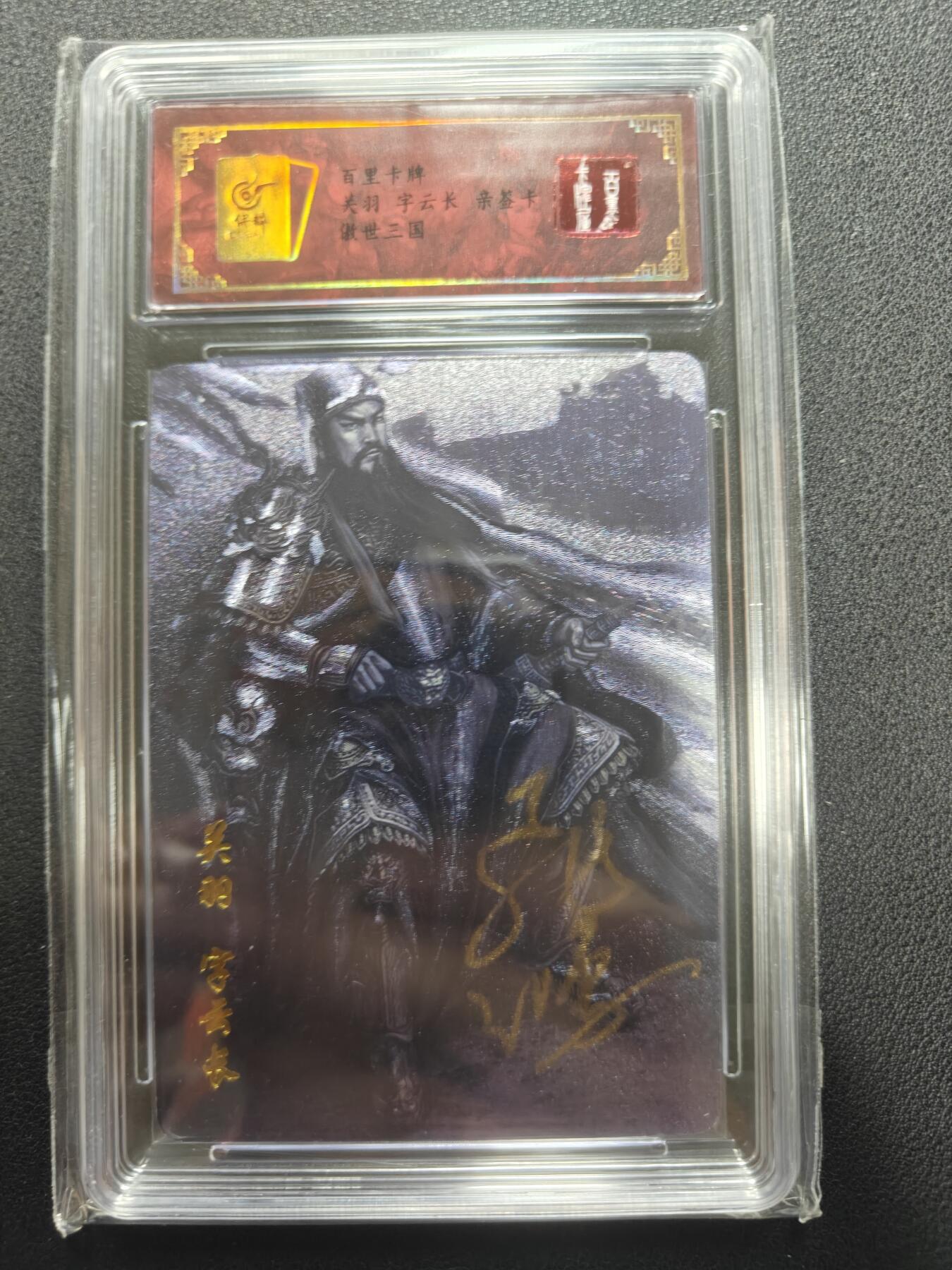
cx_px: 476
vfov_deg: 71.6
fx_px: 880
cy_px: 635
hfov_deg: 56.8
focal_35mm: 24
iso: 160
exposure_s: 1/37
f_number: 1.8
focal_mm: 5.59
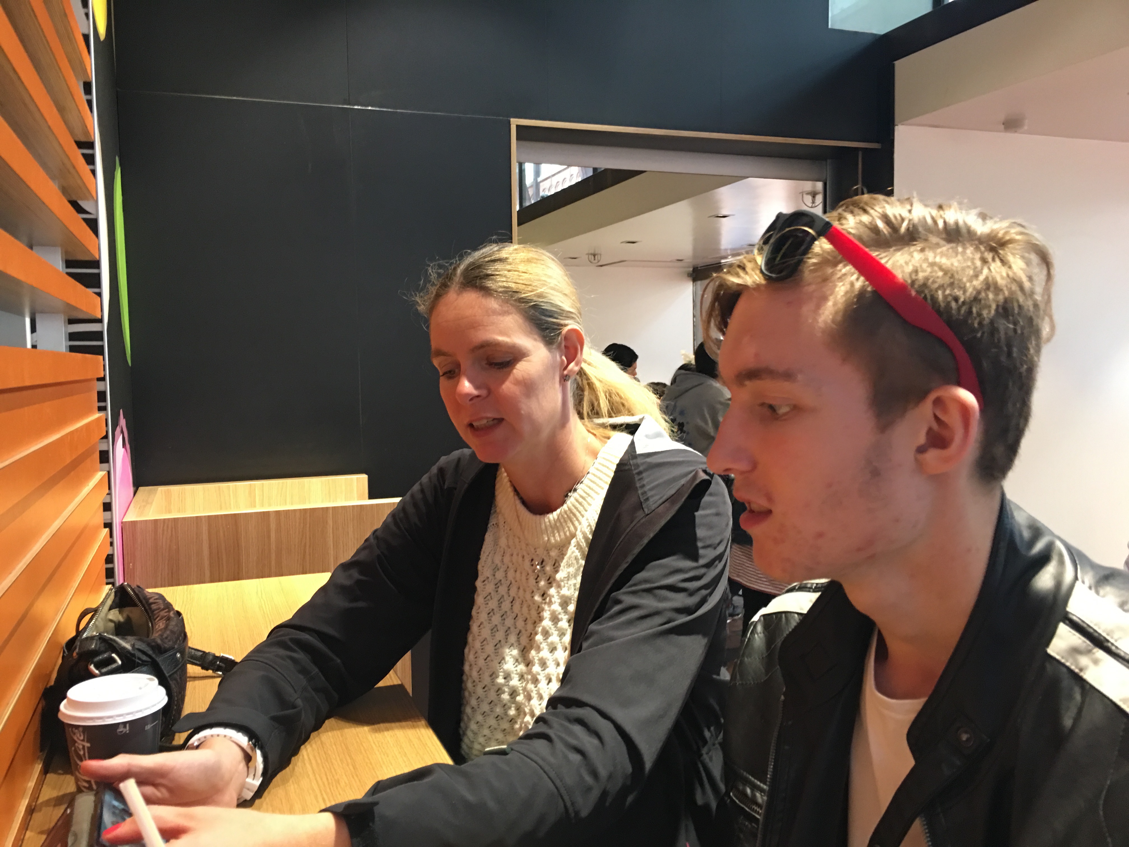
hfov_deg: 61.7
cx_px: 564
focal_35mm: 29
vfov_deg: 48.2
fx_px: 946
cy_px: 424
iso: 100
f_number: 2.2
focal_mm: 4.15
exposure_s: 1/17
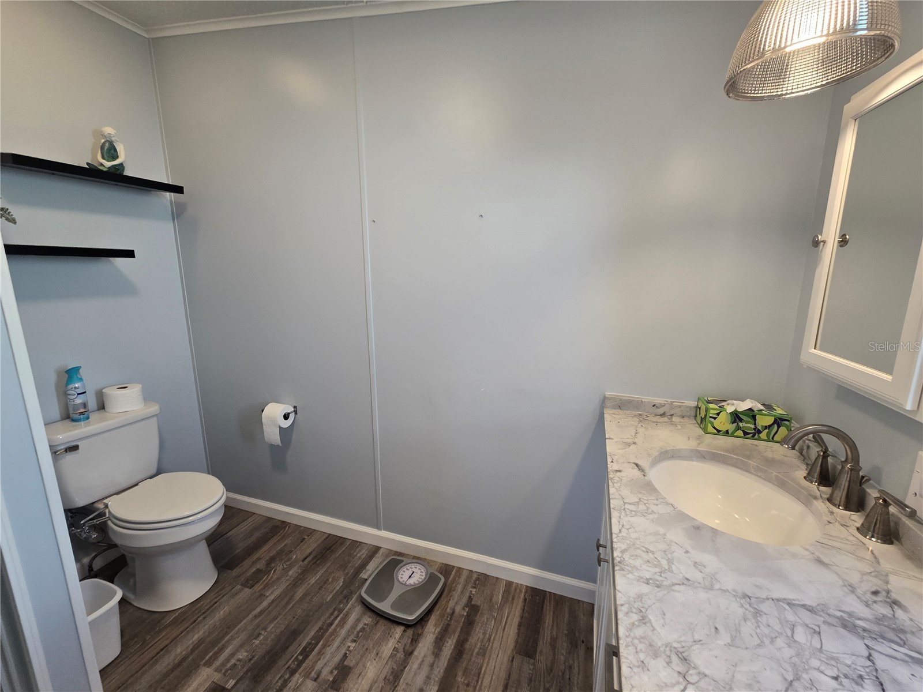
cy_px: 346
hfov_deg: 106.2
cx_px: 462
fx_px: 347
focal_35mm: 13
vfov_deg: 89.9
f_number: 2.2
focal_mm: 2.2
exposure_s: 1/60
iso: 125
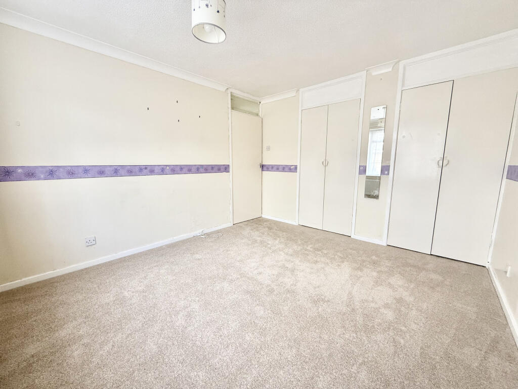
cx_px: 259
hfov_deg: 102.1
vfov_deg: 85.7
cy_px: 194
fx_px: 209
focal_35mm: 14
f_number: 2.2
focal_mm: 2.22
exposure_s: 1/99
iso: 125
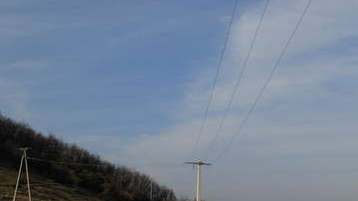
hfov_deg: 30.1
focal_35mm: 69
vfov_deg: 16.9
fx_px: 655
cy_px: 215
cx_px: 268
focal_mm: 6.3
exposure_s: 1/767
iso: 79
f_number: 4.9
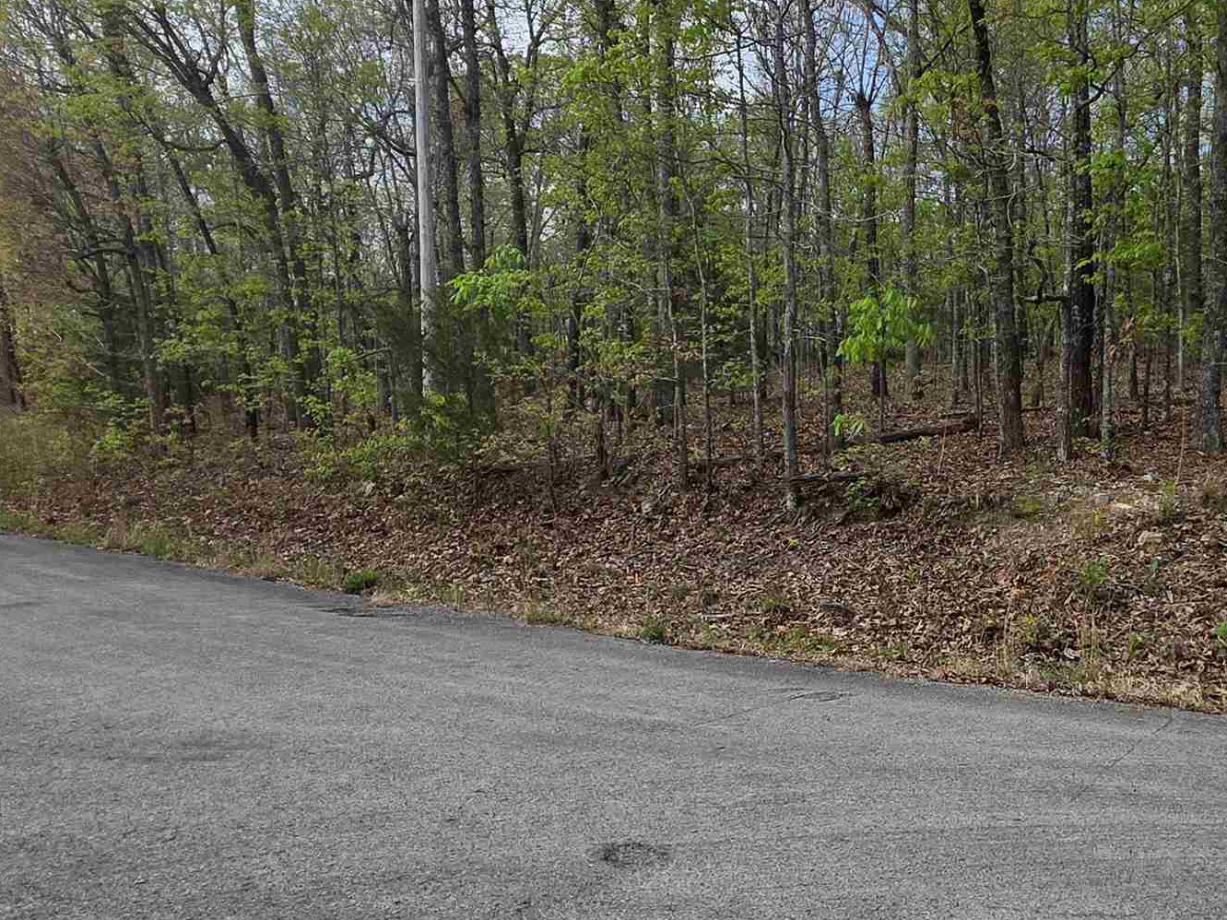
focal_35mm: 30
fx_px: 1063
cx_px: 879
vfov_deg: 46.7
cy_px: 510
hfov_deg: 57.7
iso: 40
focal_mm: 2.2
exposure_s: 1/1449
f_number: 1.9
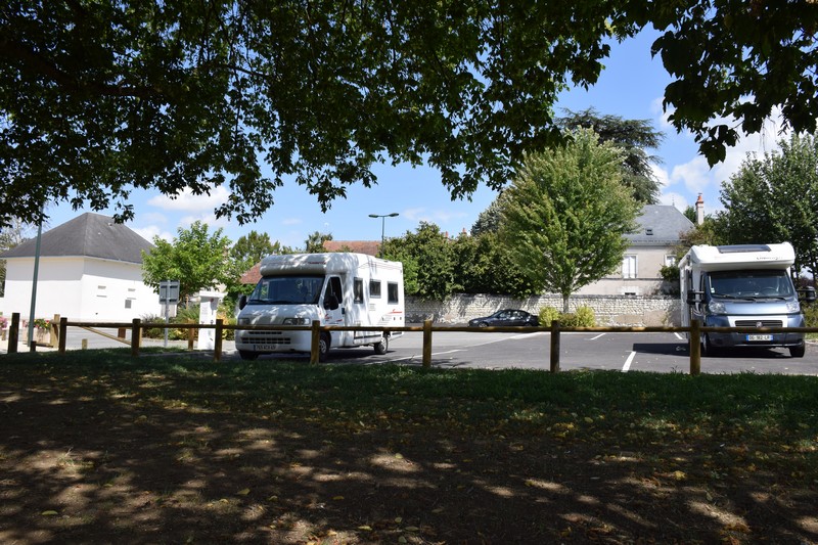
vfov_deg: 47.9
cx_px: 409
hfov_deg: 67.4
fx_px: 613
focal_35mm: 27
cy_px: 272
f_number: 9
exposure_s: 1/320
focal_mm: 18
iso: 200
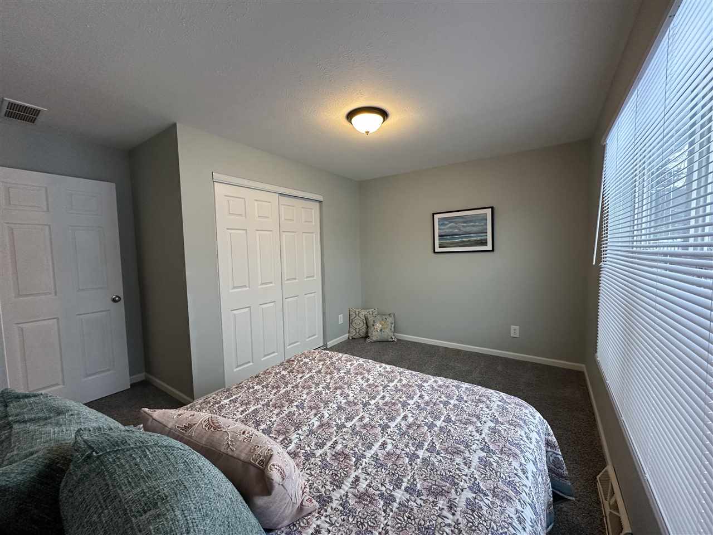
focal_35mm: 14
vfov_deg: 85.7
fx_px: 288
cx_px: 356
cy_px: 268
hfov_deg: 102.1
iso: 320
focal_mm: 2.22
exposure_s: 1/120
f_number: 2.2
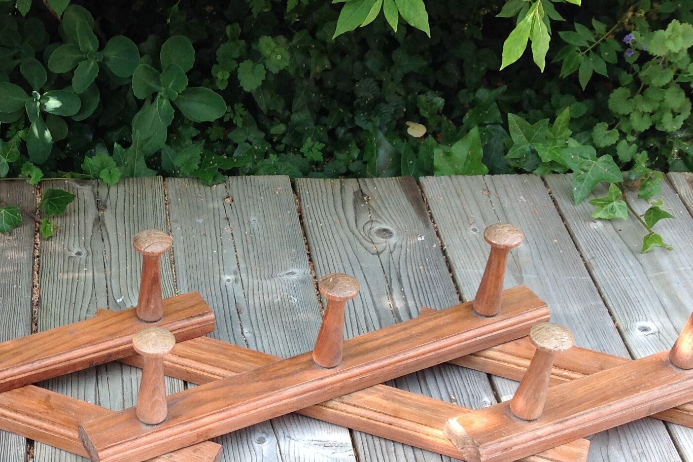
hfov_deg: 29.4
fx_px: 1290
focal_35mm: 67
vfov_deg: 19.9
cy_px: 420
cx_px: 135
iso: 50
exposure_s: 1/148
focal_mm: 4.28
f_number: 2.4
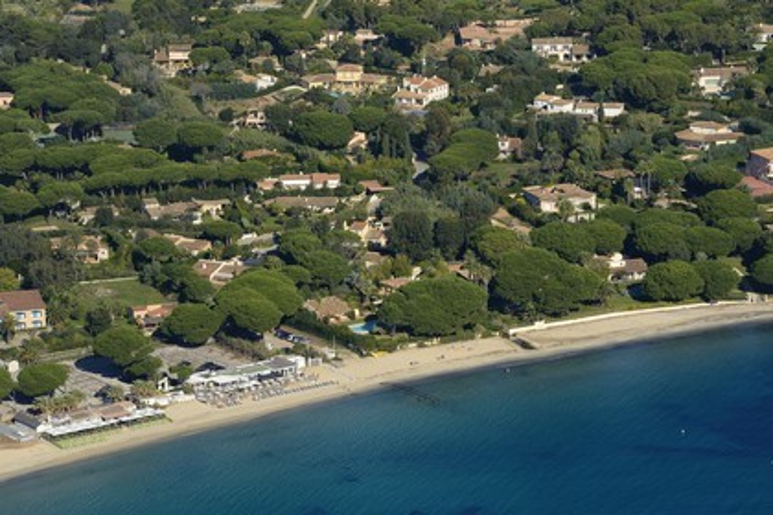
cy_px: 258
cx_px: 386
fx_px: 3221
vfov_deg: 9.1
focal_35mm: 150
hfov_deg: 13.7
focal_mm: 150
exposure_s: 1/1250
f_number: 13
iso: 800
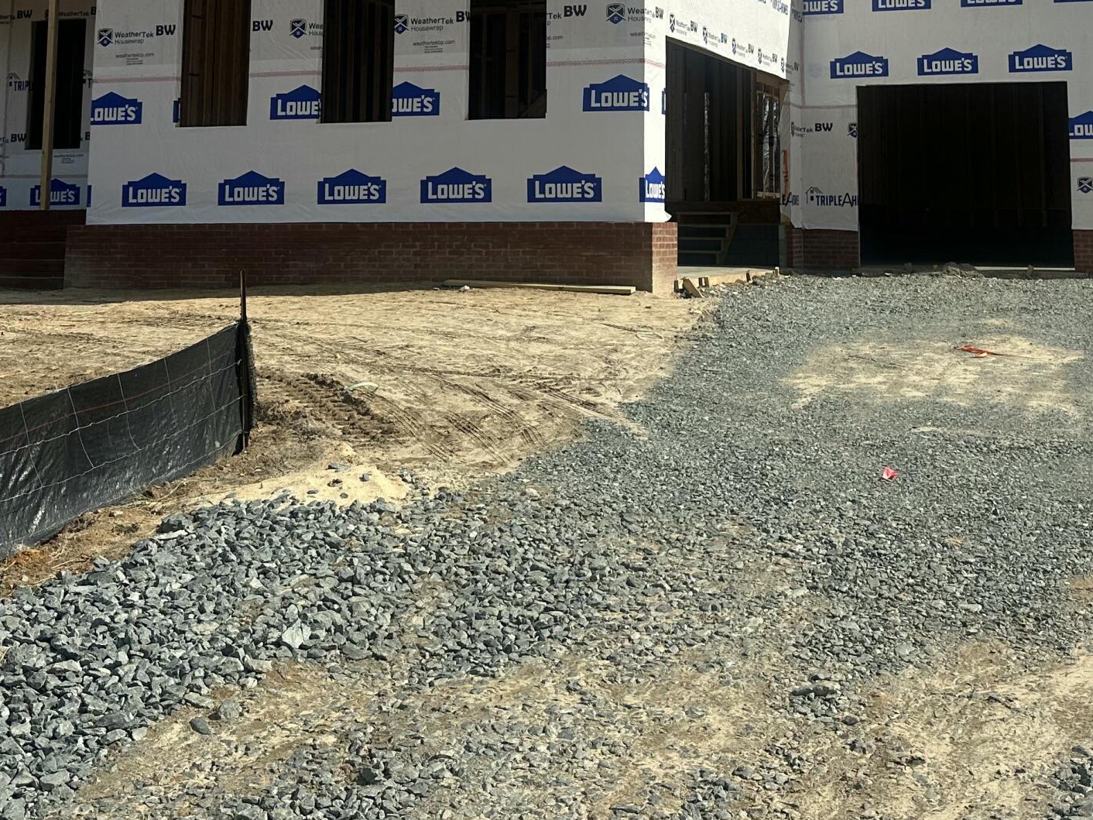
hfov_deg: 37.4
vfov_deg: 27.2
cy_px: 37
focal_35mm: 51
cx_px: 645
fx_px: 1610
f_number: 1.78
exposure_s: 1/6211
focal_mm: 6.86
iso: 80
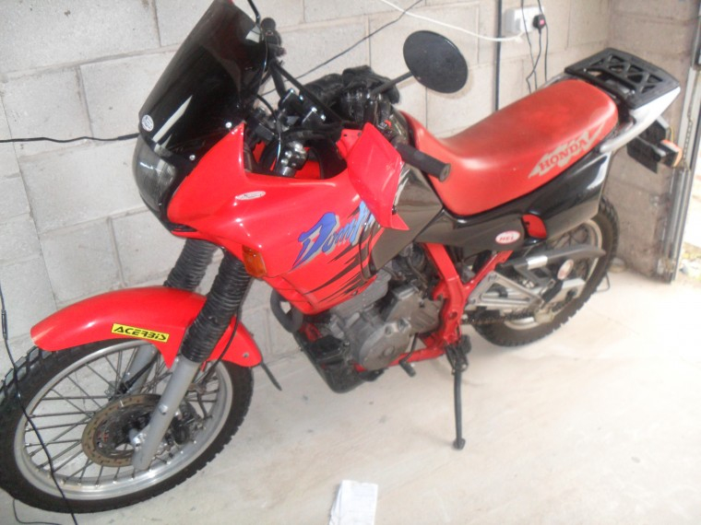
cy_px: 262
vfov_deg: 40.7
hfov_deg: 52.6
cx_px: 350
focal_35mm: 35
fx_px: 709
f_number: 3
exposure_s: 1/45
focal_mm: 6.3
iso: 200
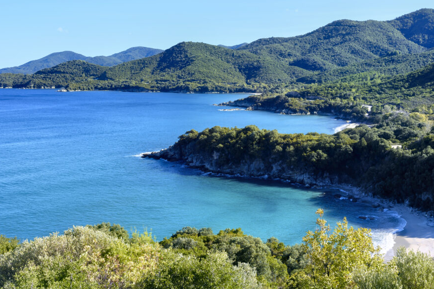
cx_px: 243
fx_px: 506
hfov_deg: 46.3
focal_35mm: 42
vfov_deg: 31.9
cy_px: 132
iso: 160
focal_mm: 24
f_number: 8
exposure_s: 1/320
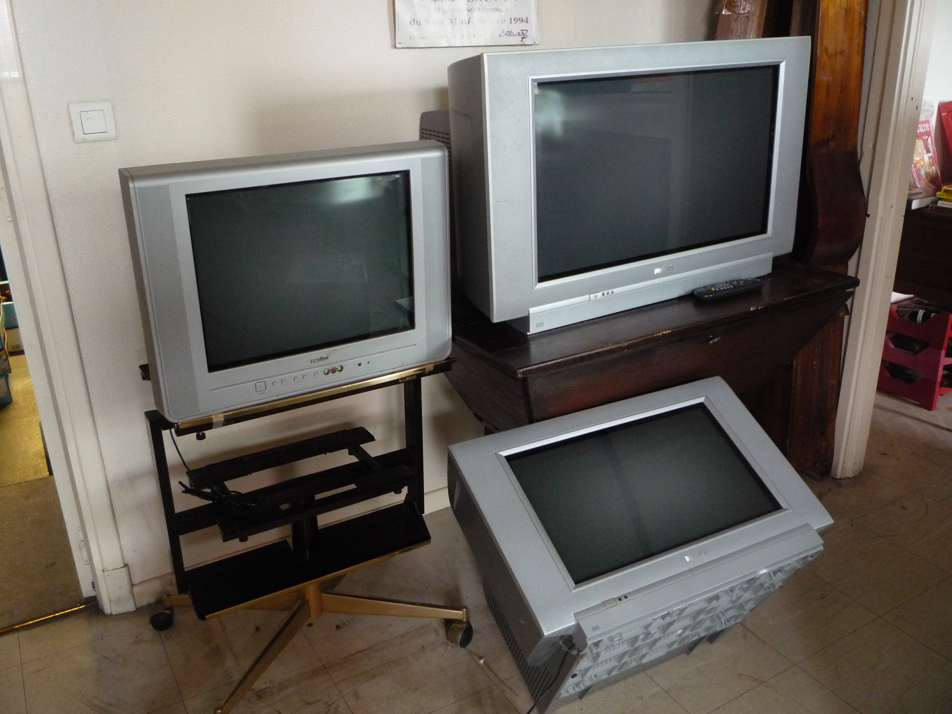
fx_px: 825
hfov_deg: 60.0
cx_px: 476
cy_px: 357
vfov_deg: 46.8
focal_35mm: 30
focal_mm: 5.2
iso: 400
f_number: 3.3
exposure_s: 1/8
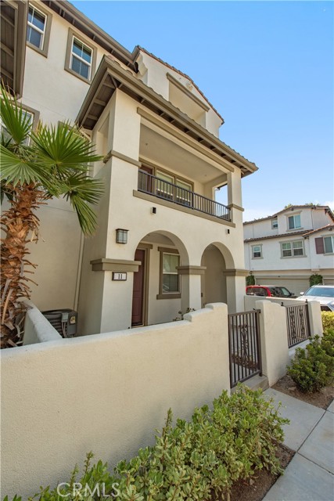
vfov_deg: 104.2
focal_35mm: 14
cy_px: 250
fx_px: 195
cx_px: 167
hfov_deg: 81.2
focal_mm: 14
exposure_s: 1/400
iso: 200
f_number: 10
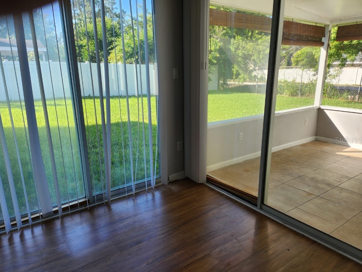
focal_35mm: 25
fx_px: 261
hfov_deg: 69.4
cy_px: 140
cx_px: 182
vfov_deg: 54.9
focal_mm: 5
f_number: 1.8
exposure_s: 1/318
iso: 50
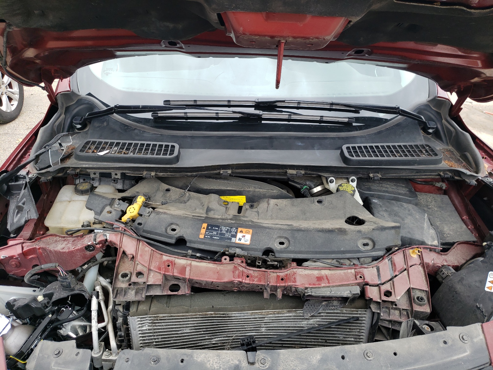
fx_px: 370
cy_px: 185
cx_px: 246
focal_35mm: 26
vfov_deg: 53.1
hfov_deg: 67.3
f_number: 1.5
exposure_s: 1/625
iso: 50
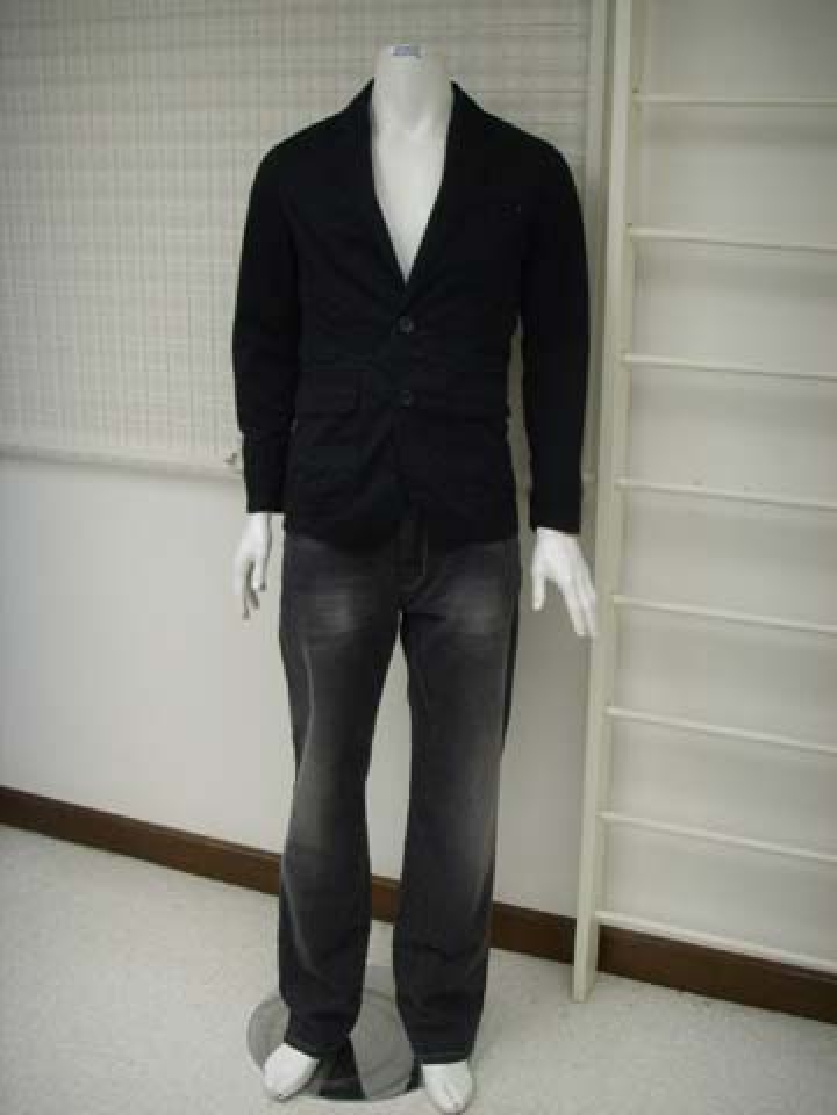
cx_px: 418
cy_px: 558
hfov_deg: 36.8
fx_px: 1257
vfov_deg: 47.9
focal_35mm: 39
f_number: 3.5
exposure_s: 1/45
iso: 110
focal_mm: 6.6
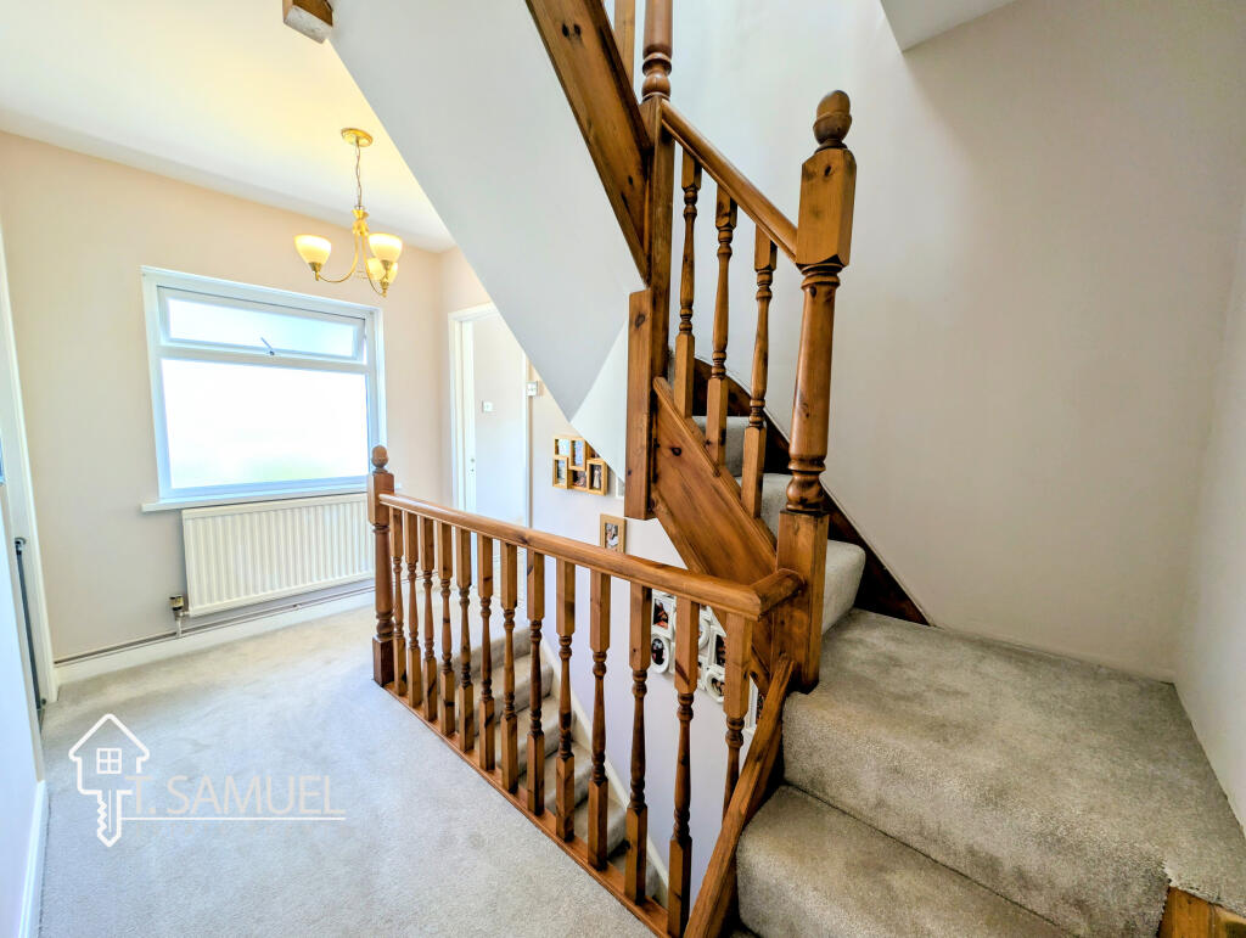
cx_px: 623
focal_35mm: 12
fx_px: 433
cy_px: 469
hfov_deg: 110.5
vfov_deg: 94.6
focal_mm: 2.23
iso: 44
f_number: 1.95
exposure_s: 1/117
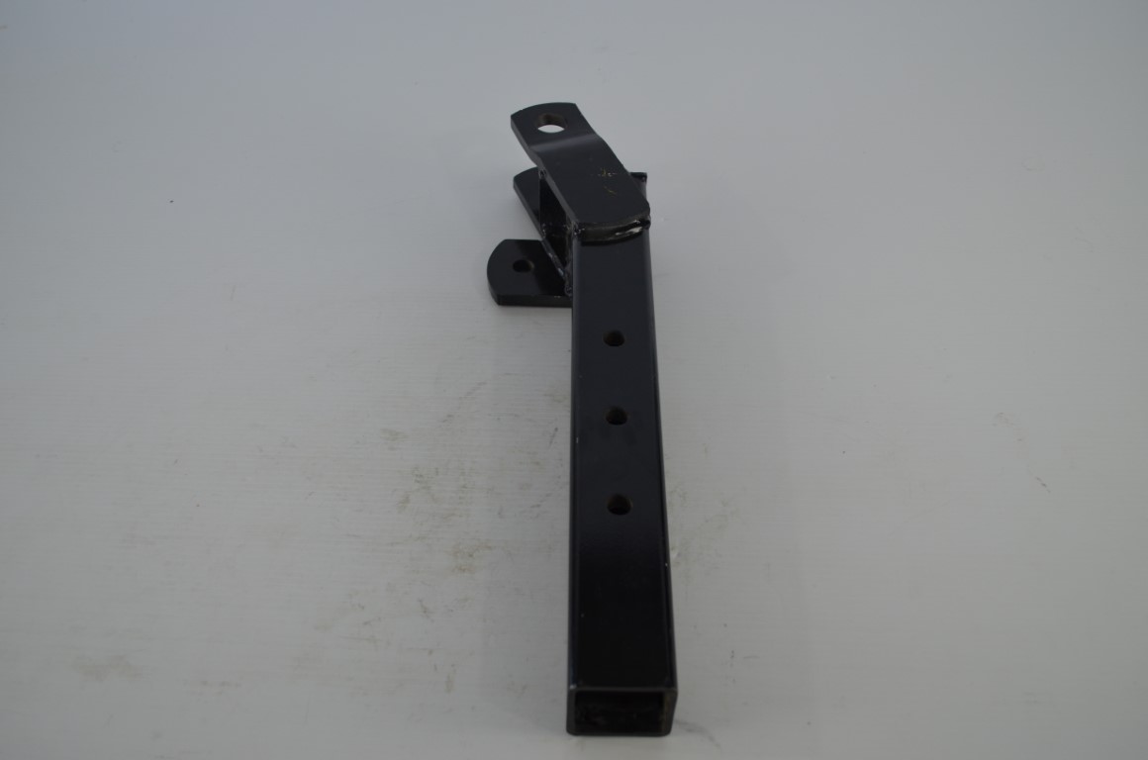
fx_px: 1050
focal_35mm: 33
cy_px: 380
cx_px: 574
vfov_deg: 39.8
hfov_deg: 57.3
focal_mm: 22
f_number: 4.5
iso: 400
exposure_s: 1/80
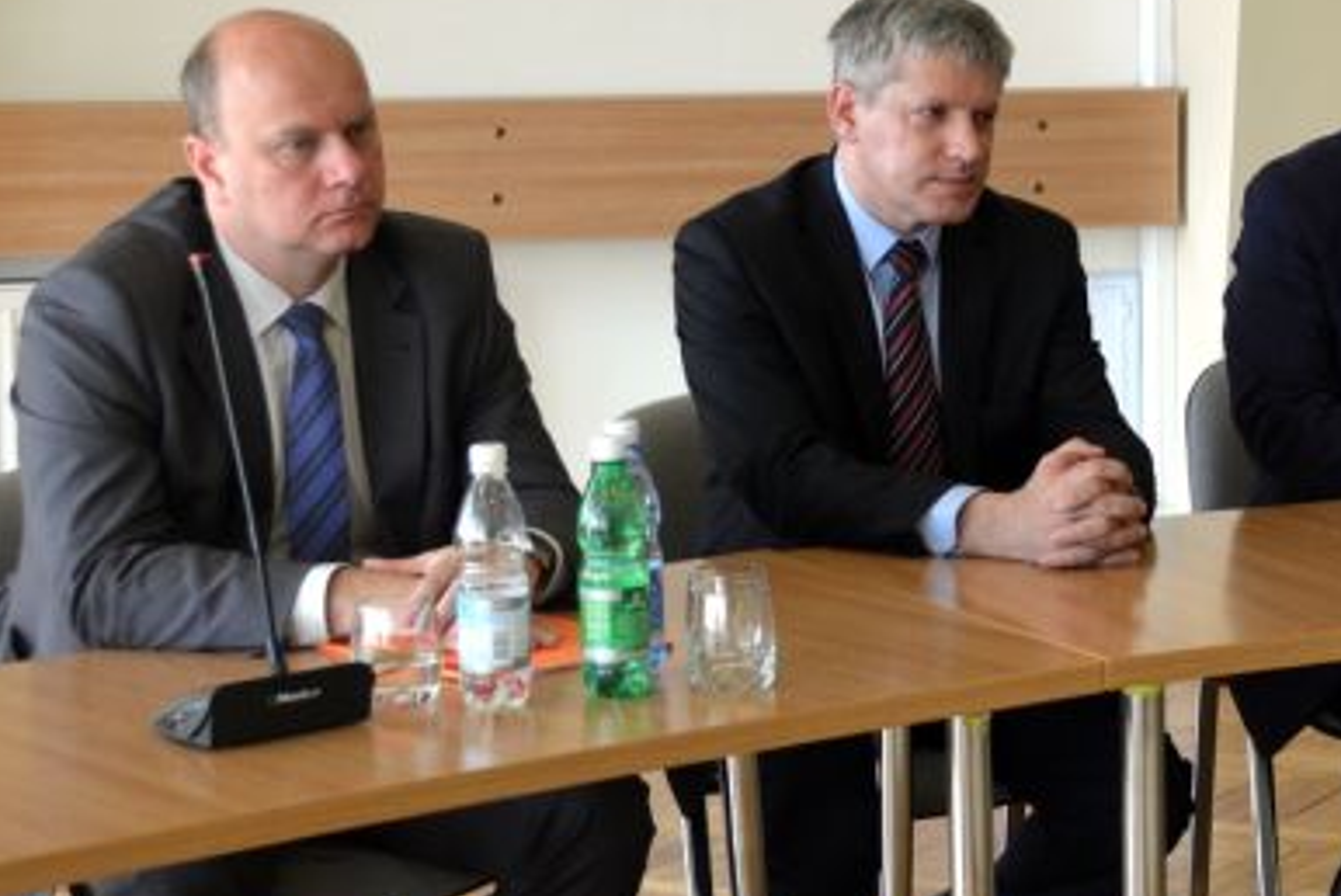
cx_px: 1306
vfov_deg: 16.3
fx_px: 3131
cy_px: 325
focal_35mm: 84
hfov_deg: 23.3
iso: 400
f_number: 4.5
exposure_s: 1/80
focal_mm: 24
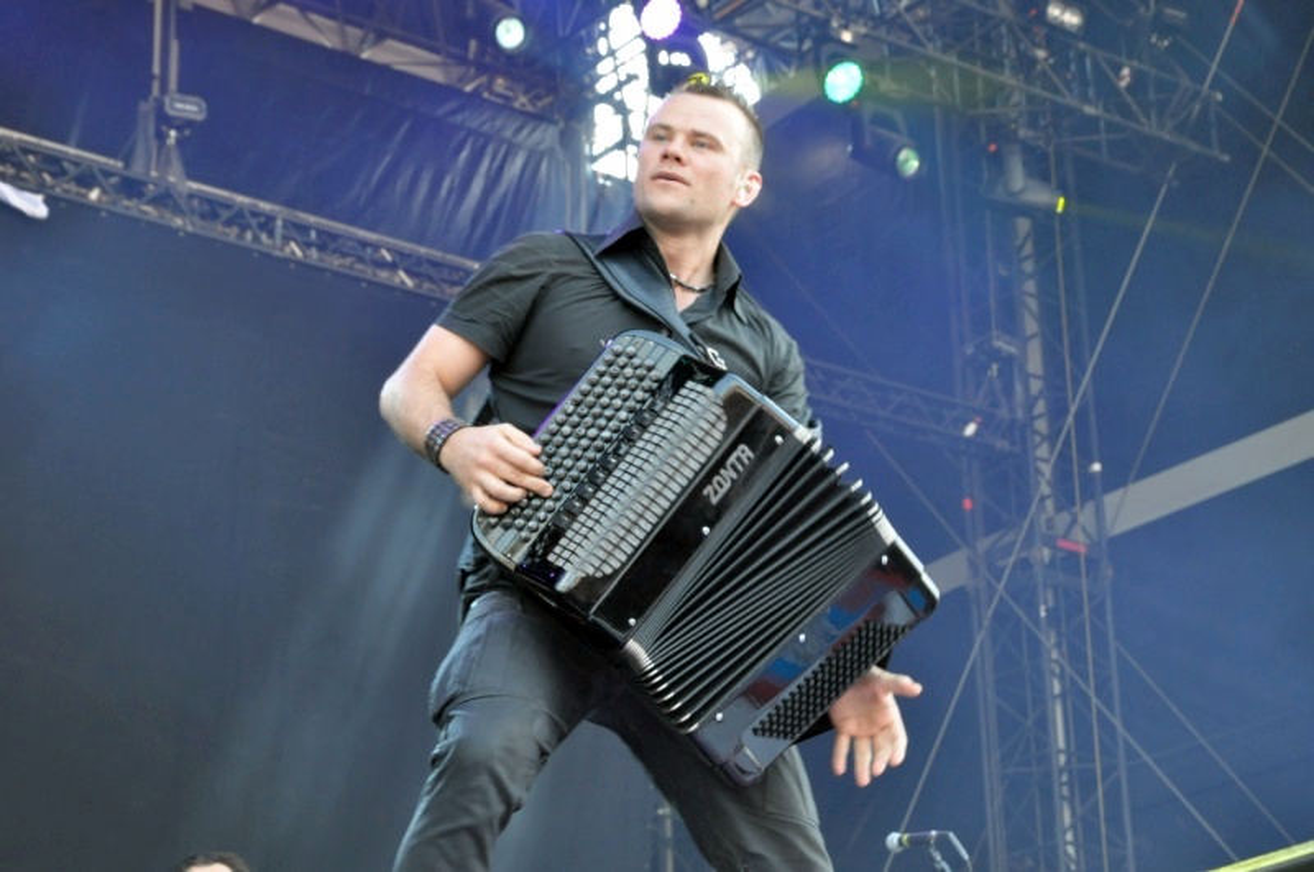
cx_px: 657
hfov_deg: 23.4
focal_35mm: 87
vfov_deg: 15.7
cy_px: 436
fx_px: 3171
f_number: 9
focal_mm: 58
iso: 1000
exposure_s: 1/80
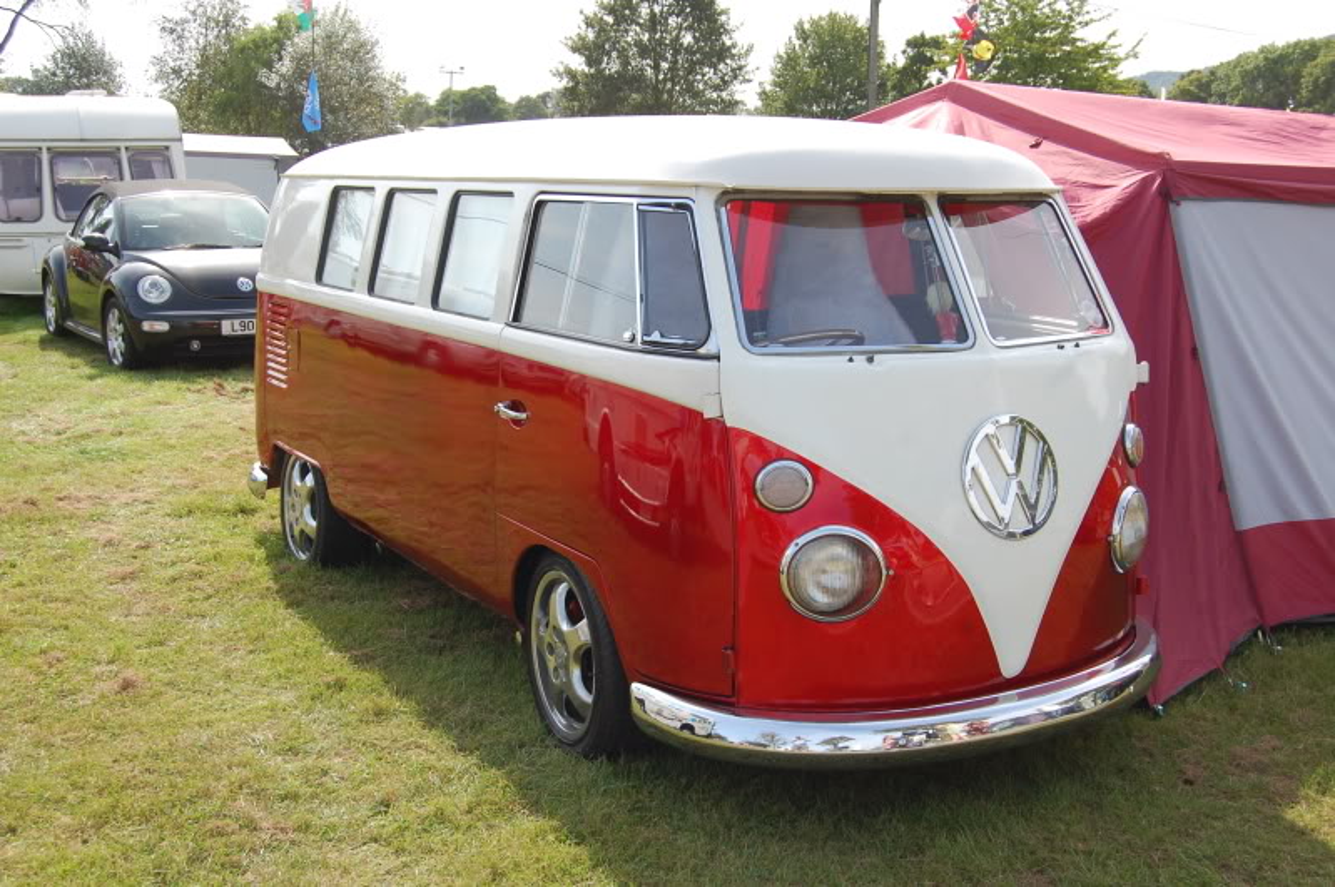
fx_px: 1445
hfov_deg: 49.6
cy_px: 444
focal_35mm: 39
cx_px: 668
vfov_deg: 34.1
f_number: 7.1
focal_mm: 26
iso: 200
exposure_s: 1/200
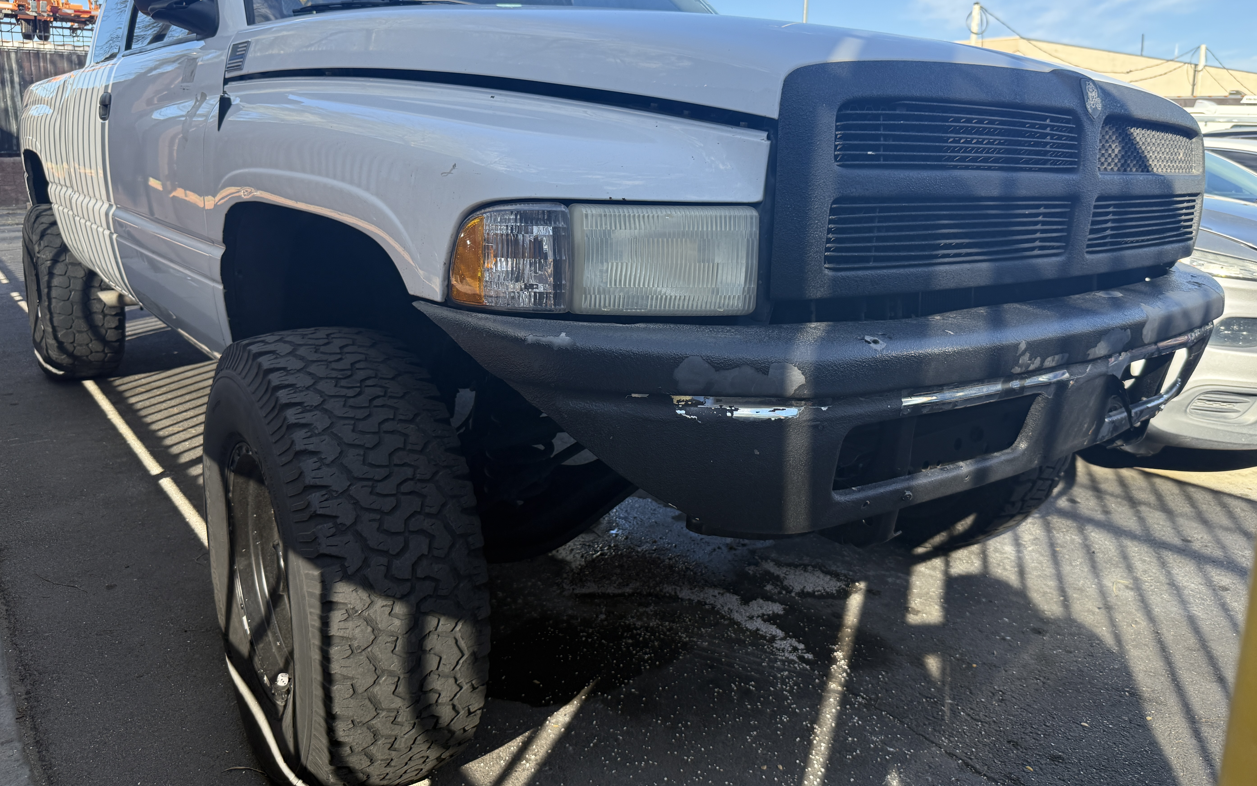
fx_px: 891
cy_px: 321
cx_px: 636
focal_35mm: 26
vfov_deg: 47.4
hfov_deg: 70.4
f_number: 1.78
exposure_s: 1/1106
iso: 100
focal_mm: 6.76
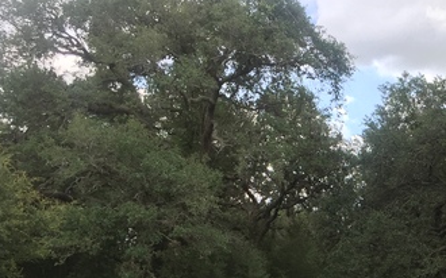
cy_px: 313
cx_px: 433
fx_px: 875
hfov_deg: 27.2
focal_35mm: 72
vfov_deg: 17.4
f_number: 2.2
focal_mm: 4.15
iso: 32
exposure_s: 1/706
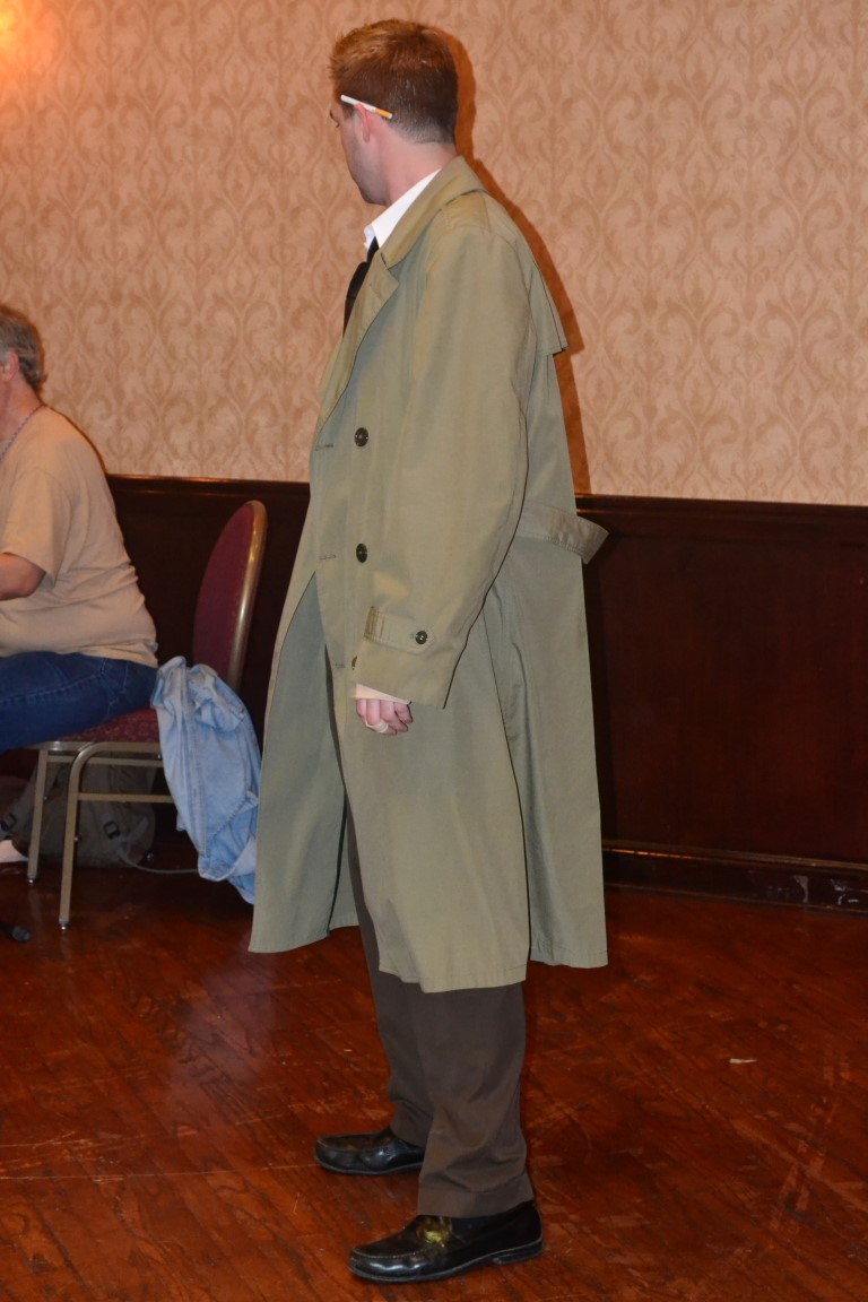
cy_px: 651
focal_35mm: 75
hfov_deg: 18.2
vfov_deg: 27.0
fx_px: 2712
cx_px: 434
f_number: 7.1
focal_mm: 50
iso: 3200
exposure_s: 1/60
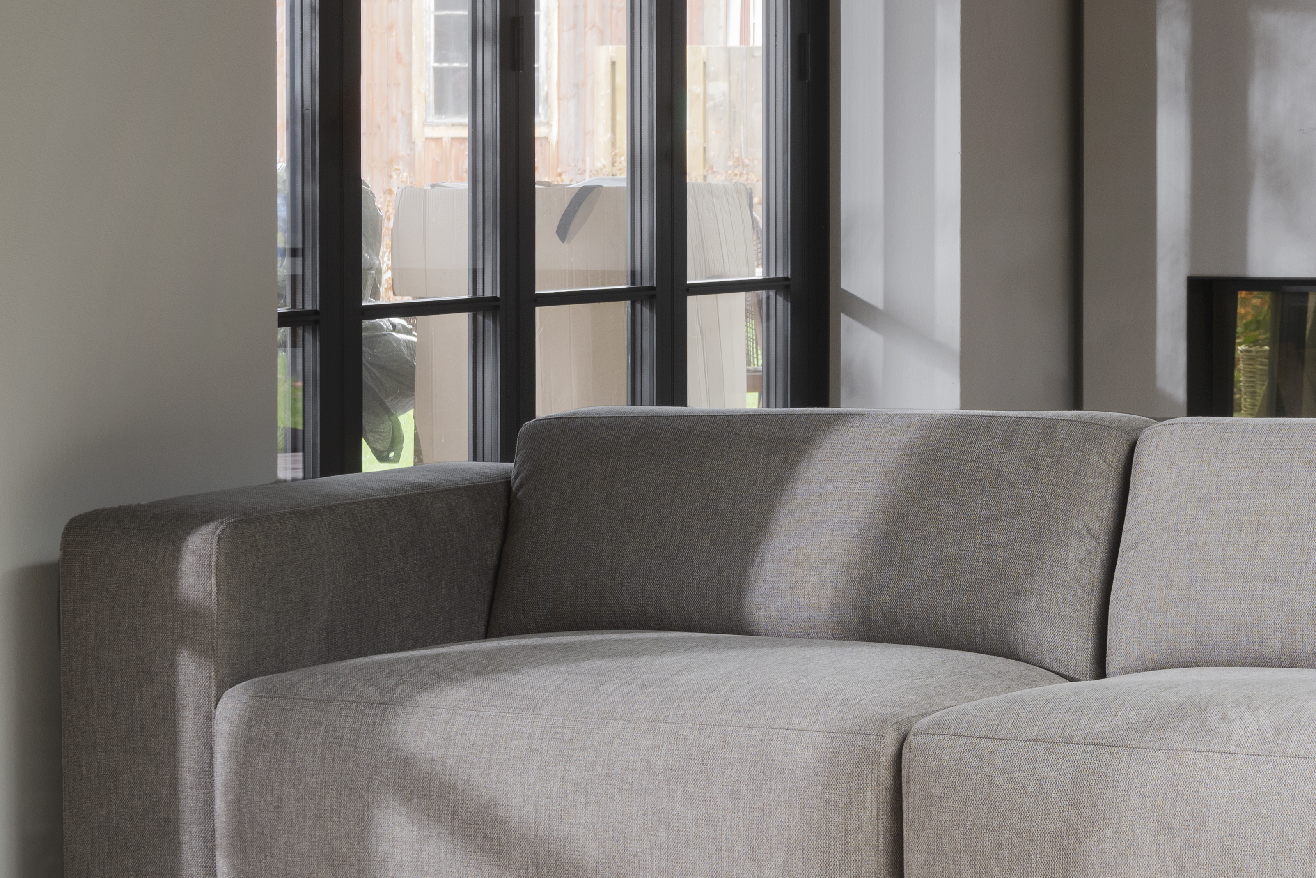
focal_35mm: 103
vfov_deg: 13.3
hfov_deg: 19.4
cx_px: 1233
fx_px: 3765
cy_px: 414
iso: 100
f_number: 7.1
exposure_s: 1/2.5
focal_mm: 40
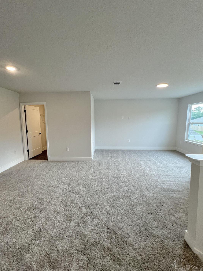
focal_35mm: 14
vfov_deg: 102.0
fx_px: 109
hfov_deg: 85.6
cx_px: 97
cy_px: 134
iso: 200
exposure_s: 1/120
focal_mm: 1.57
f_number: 1.8
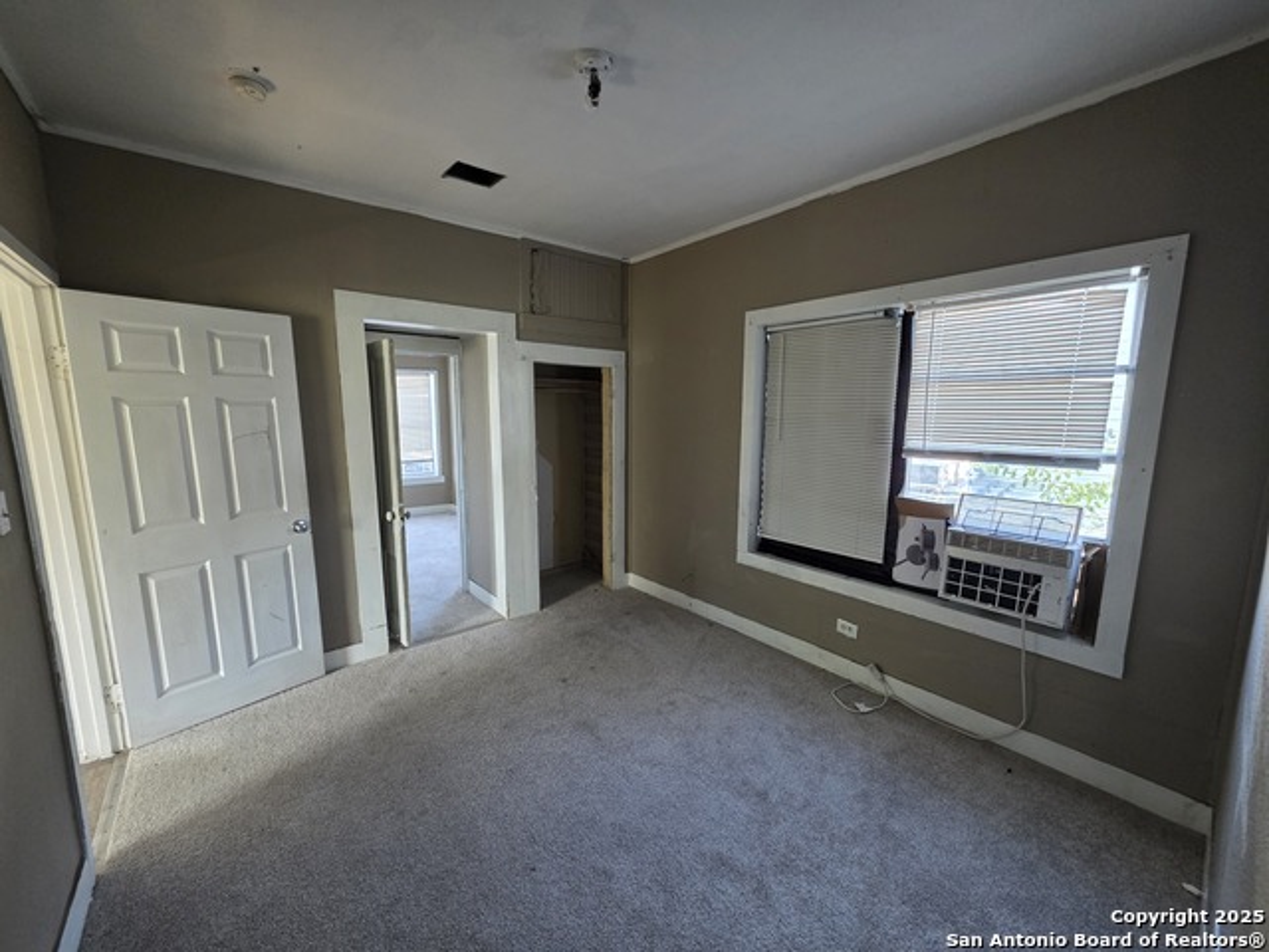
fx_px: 477
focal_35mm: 13
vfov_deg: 89.9
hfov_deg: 106.2
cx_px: 634
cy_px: 476
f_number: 1.9
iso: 500
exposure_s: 1/100
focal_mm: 2.2
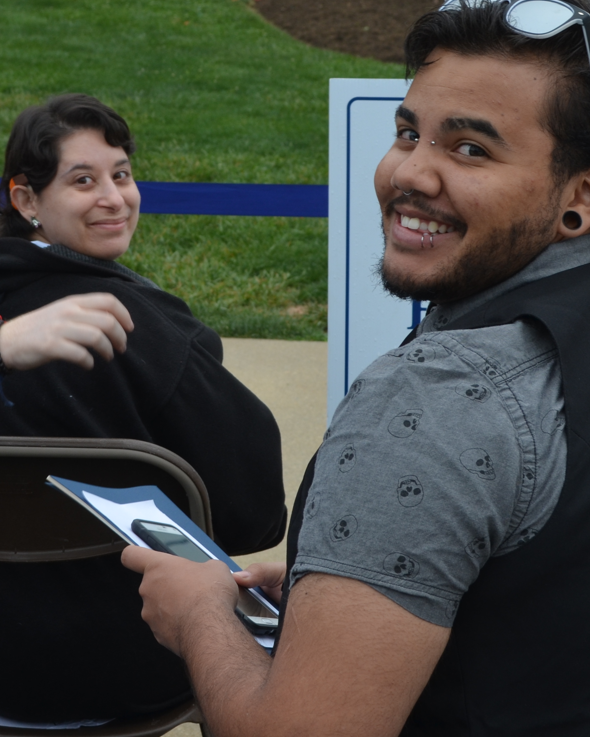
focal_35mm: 98
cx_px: 210
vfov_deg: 19.5
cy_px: 307
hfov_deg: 15.7
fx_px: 2139
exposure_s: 1/200
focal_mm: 32
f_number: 7.1
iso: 200
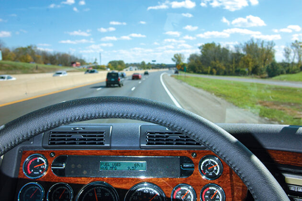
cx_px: 151
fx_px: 289
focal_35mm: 34
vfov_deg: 38.3
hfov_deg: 55.1
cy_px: 100
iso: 200
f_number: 6.3
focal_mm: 23
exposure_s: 1/500
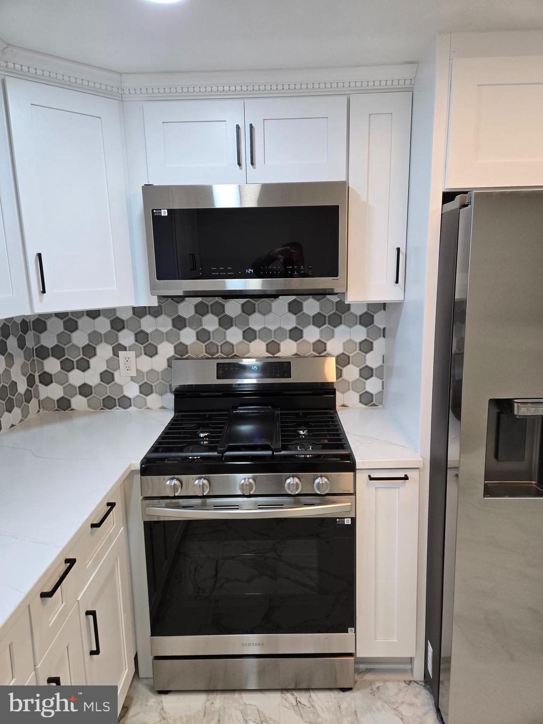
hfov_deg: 58.9
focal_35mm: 23
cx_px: 272
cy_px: 362
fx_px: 481
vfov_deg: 73.9
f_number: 1.8
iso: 125
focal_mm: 5.4
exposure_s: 1/120
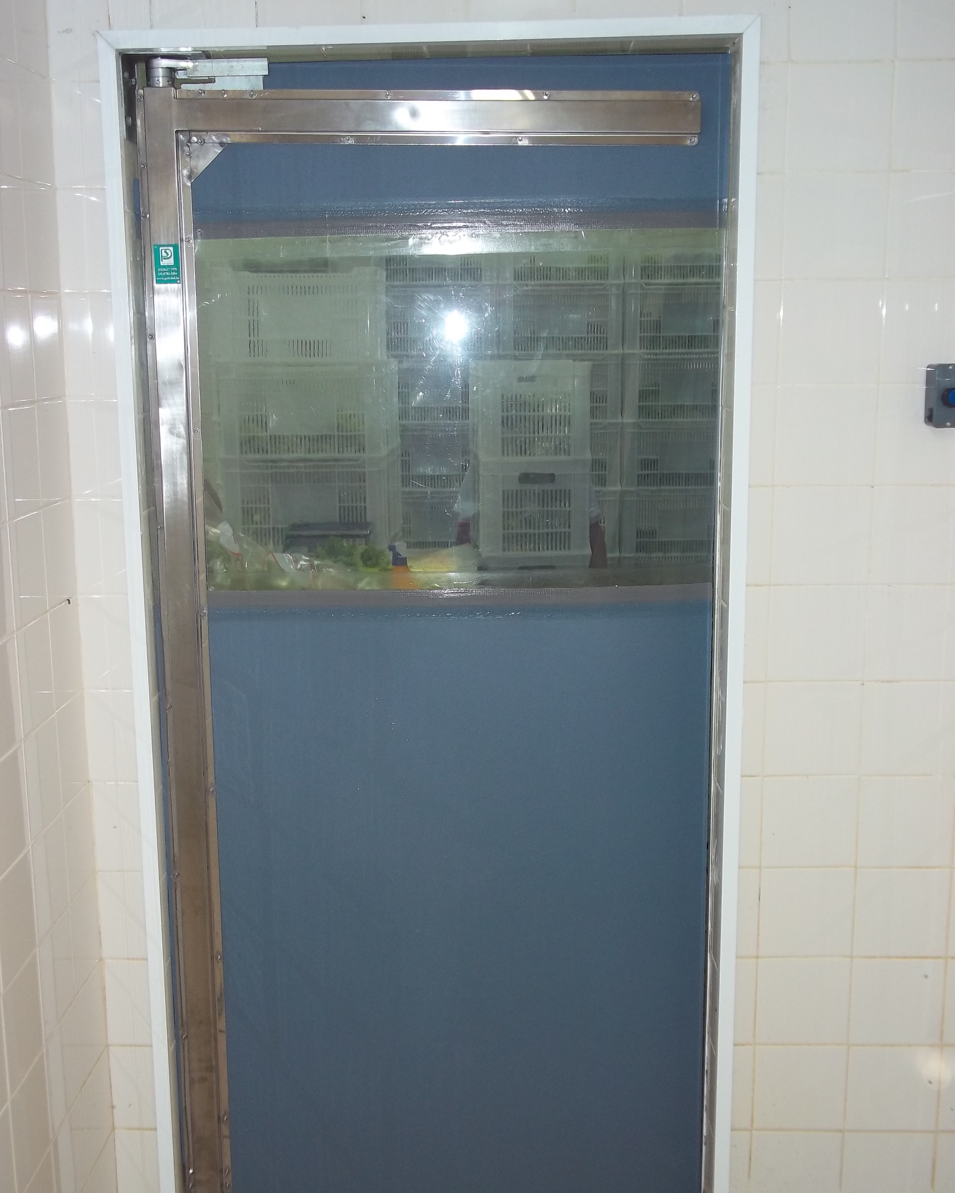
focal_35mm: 42
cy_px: 631
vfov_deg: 43.8
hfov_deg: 35.7
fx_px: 1484
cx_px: 477
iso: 80
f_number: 3.2
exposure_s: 1/40
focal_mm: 7.1
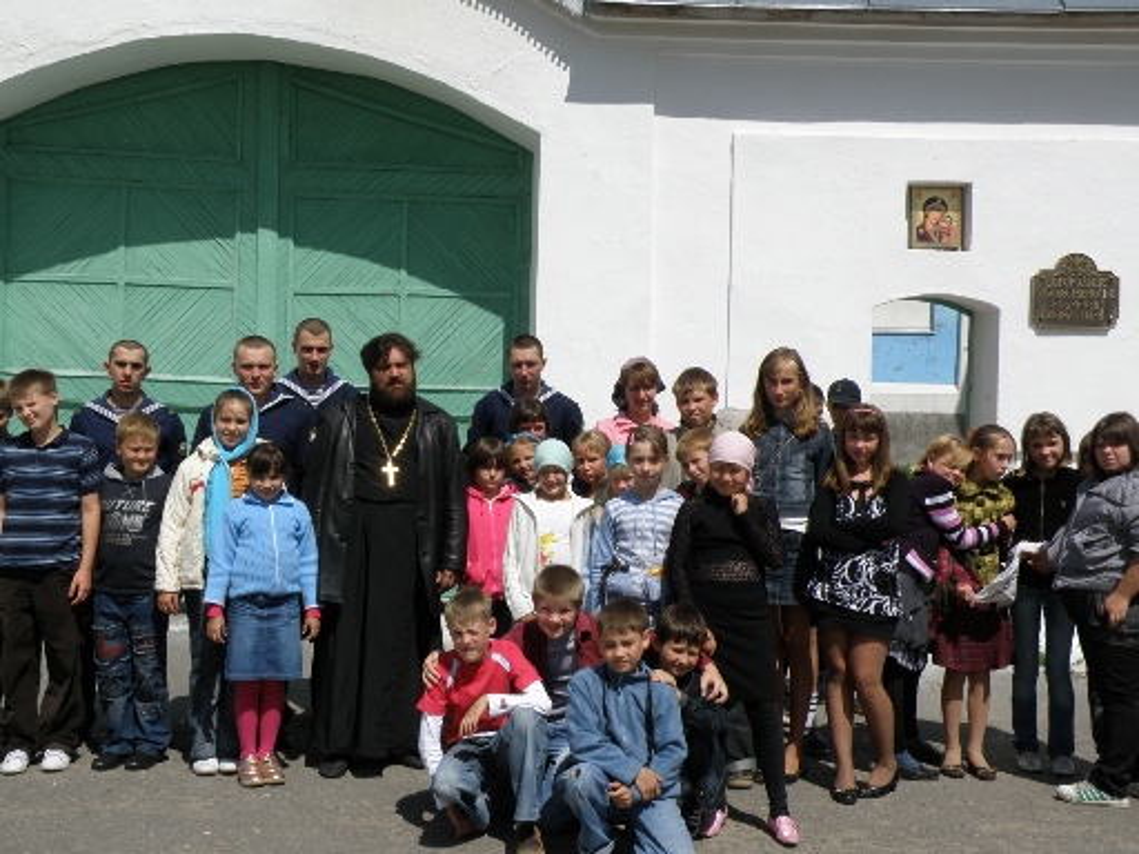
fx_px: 1645
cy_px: 427
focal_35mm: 50
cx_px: 570
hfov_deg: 38.2
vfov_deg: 29.1
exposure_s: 1/640
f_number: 5.6
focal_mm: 8.87
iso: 64
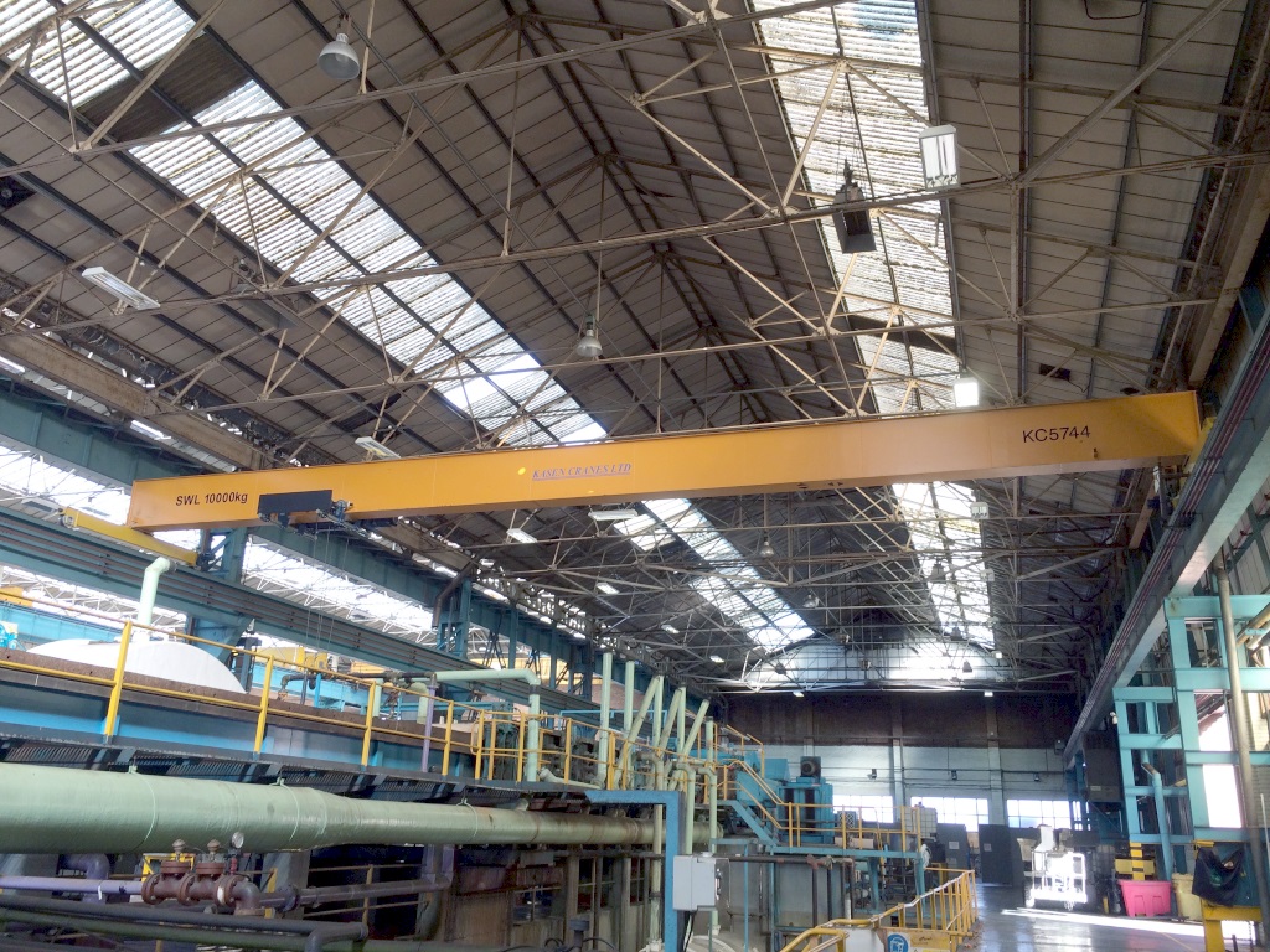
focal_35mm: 29
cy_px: 476
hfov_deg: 61.7
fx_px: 1064
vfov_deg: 48.2
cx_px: 635
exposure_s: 1/60
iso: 40
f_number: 2.2
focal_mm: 4.15
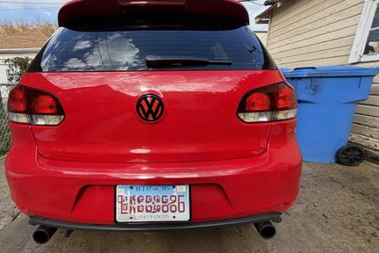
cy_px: 117
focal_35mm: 17
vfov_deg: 70.3
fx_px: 179
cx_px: 168
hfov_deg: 92.9
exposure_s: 1/372
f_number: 2.2
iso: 50
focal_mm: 2.22
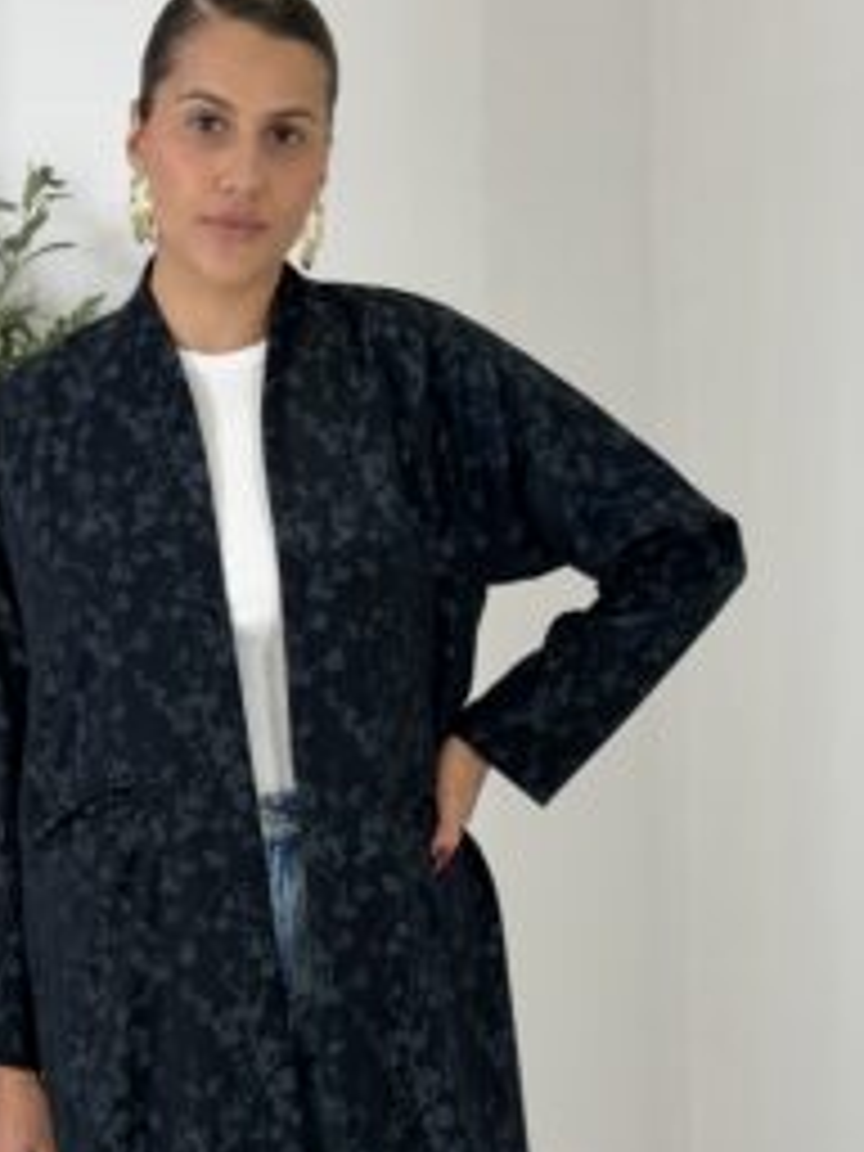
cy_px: 742
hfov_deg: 19.6
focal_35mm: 75
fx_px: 2496
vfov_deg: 25.9
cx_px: 266
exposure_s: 1/444
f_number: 1.78
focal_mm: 6.76
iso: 64
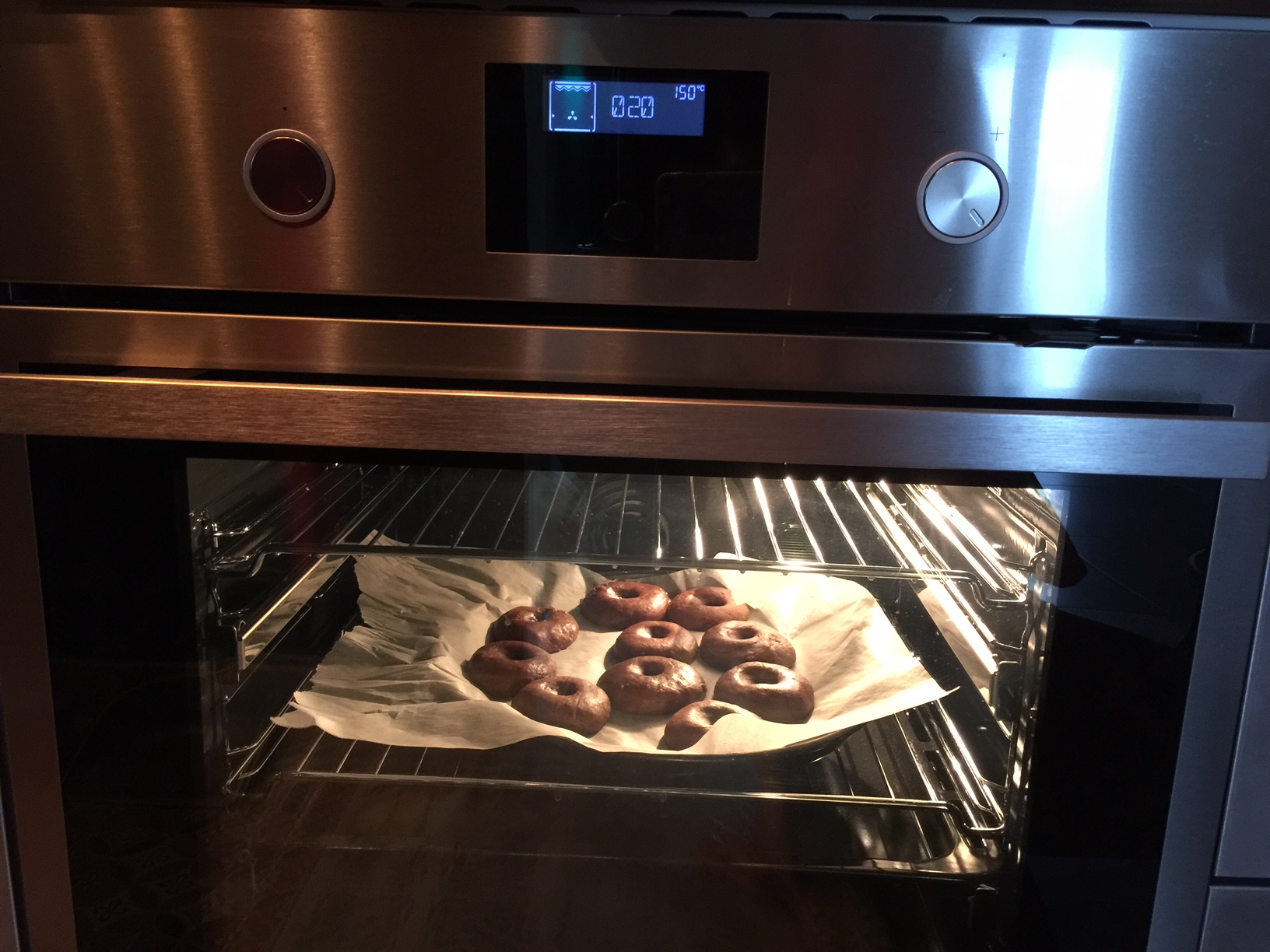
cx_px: 635
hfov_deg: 61.7
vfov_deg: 48.2
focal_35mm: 29
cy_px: 476
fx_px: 1064
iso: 125
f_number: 2.2
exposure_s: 1/10
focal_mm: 4.15
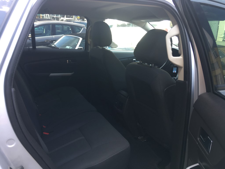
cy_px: 84
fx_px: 188
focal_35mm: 29
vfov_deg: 48.2
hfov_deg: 61.7
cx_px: 112
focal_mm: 4.15
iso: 25
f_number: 2.2
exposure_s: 1/60
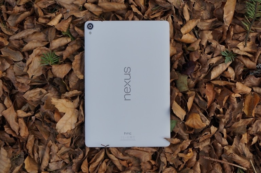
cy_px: 86
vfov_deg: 29.8
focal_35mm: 45
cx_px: 130
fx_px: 326
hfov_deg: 43.7
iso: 100
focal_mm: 30
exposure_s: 1/125
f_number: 4.5
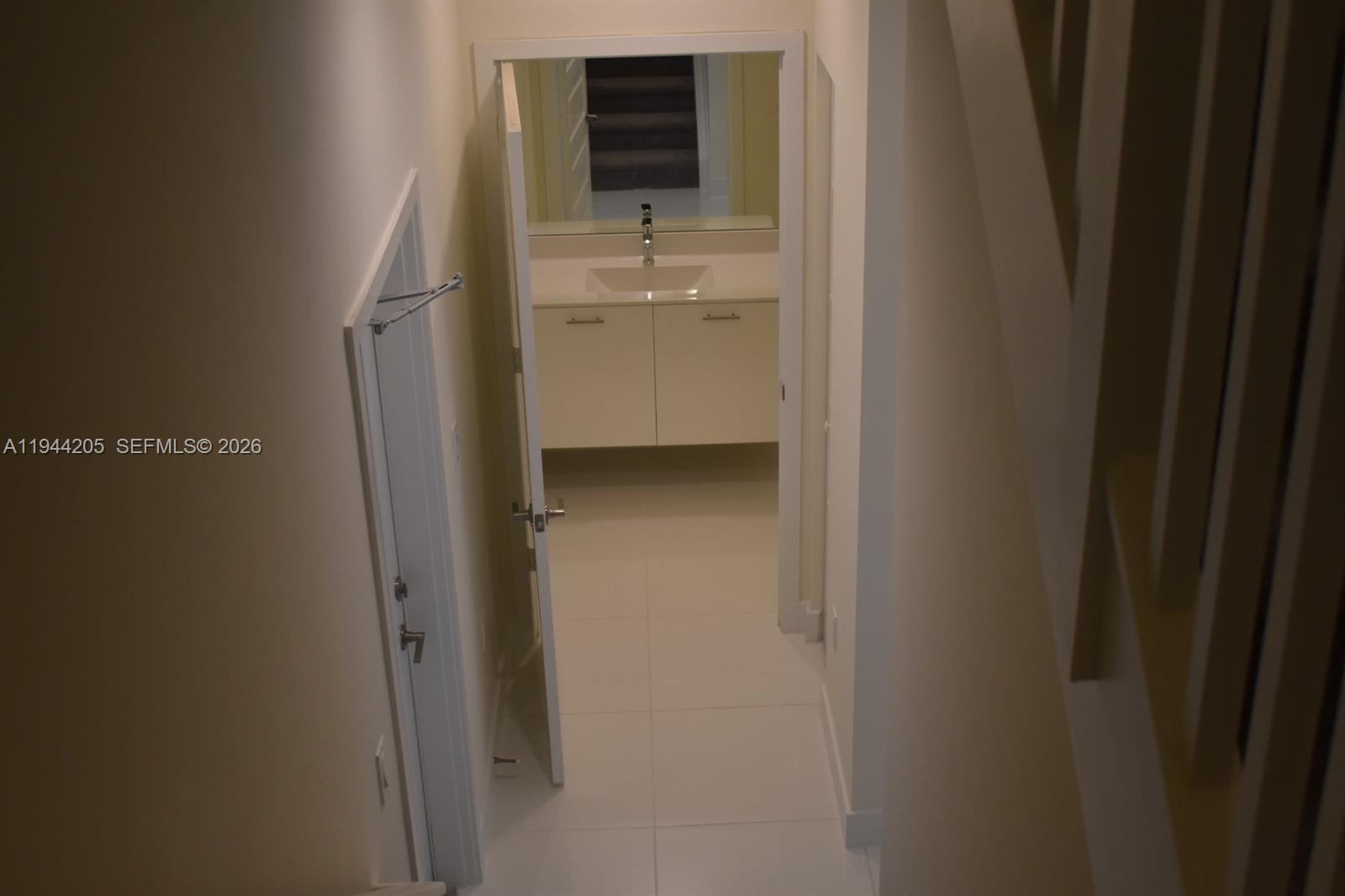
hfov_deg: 46.4
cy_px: 448
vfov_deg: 31.9
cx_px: 672
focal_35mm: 42
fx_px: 1569
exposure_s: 1/200
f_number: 4.2
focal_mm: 28
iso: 800
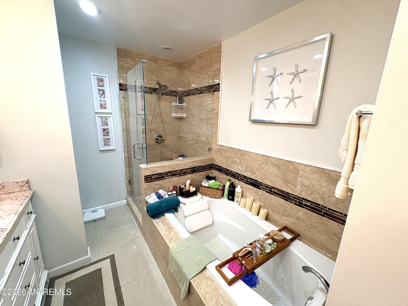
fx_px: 165
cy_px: 153
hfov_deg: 102.1
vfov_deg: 85.7
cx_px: 204
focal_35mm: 14
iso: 160
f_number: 2.2
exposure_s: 1/60
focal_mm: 2.22
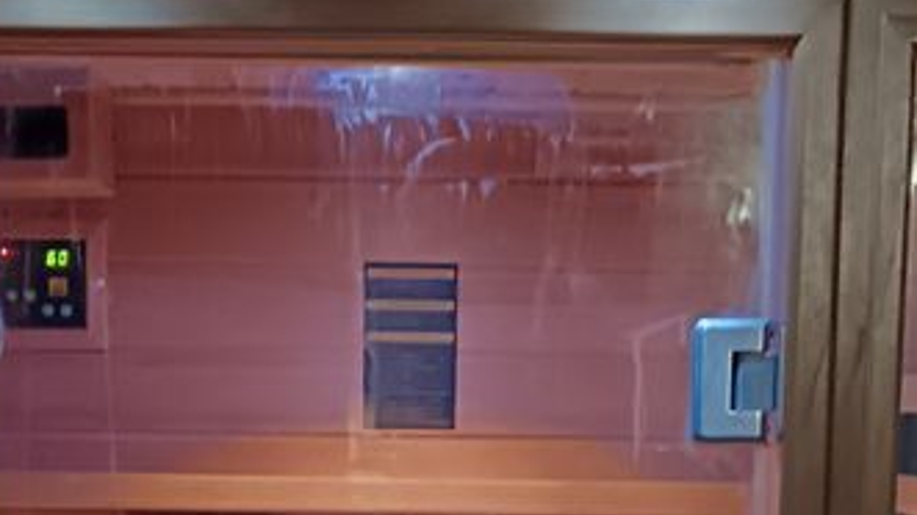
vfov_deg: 12.8
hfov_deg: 23.9
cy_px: 795
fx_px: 2164
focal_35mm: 89
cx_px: 438
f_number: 1.9
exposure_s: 1/25
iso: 2264
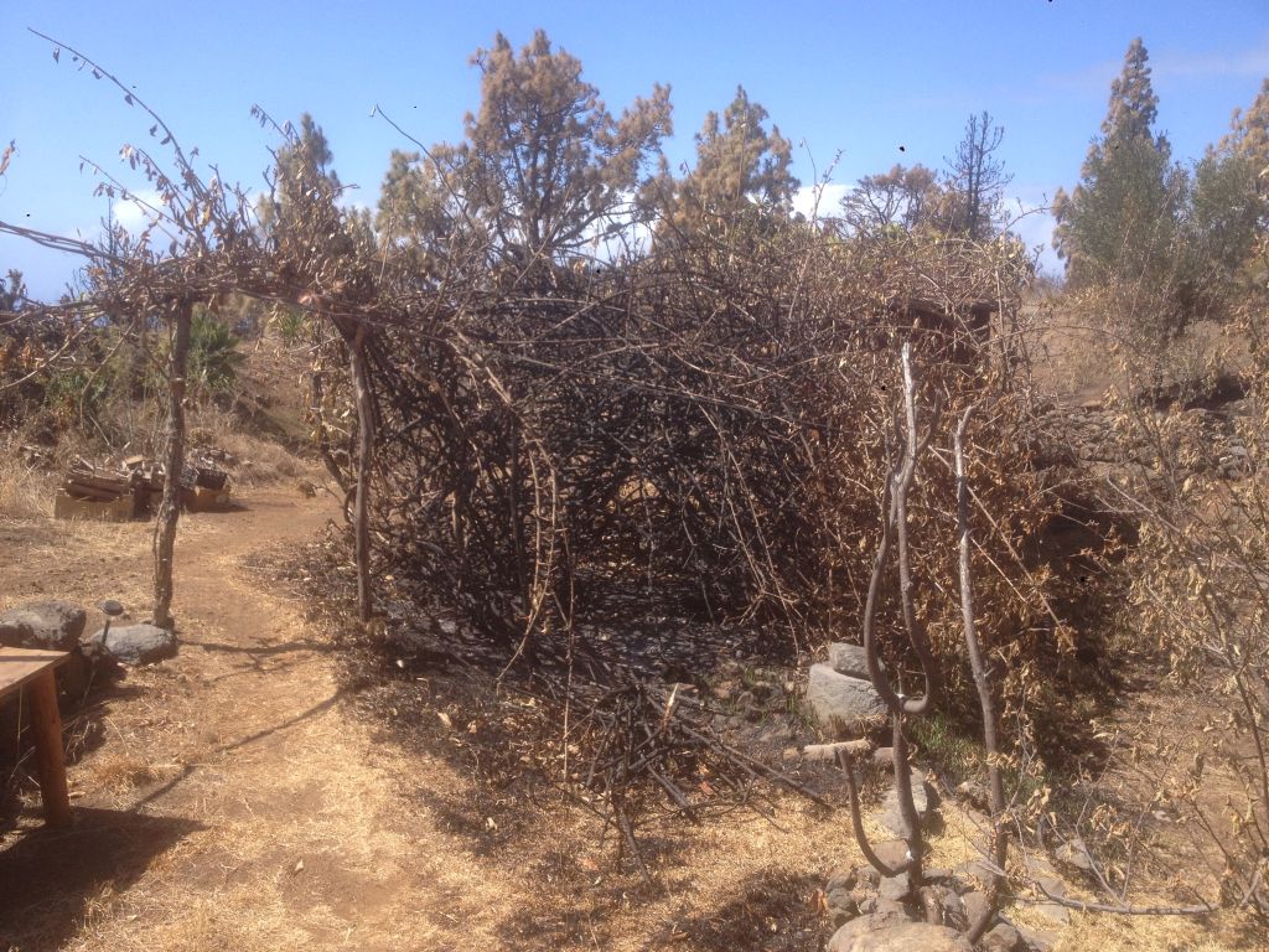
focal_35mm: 35
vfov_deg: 40.7
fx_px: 1283
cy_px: 476
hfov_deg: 52.6
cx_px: 634
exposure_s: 1/905
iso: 50
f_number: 2.4
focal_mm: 4.28
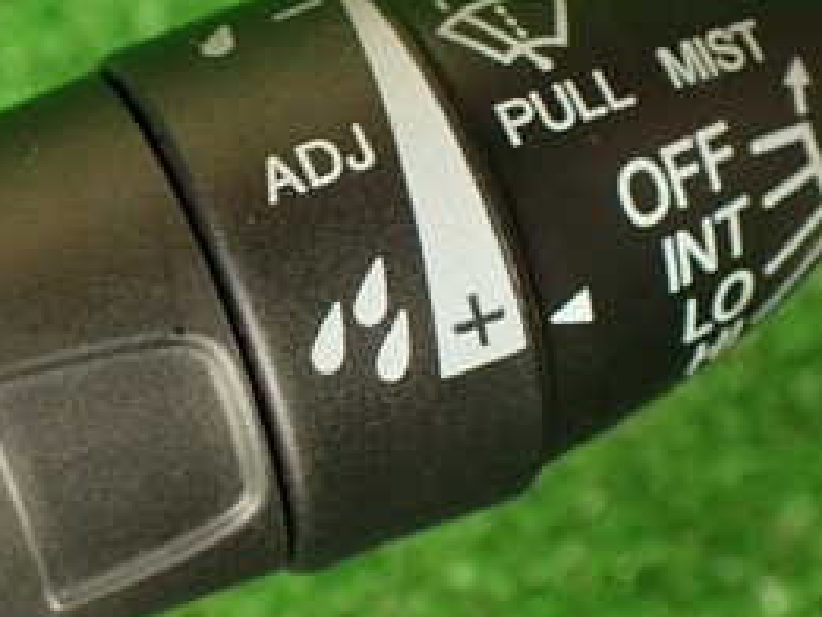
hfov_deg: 27.6
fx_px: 1639
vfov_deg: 21.3
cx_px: 176
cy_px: 353
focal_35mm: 69
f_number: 2.3
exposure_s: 1/60
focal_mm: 5.4
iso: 200
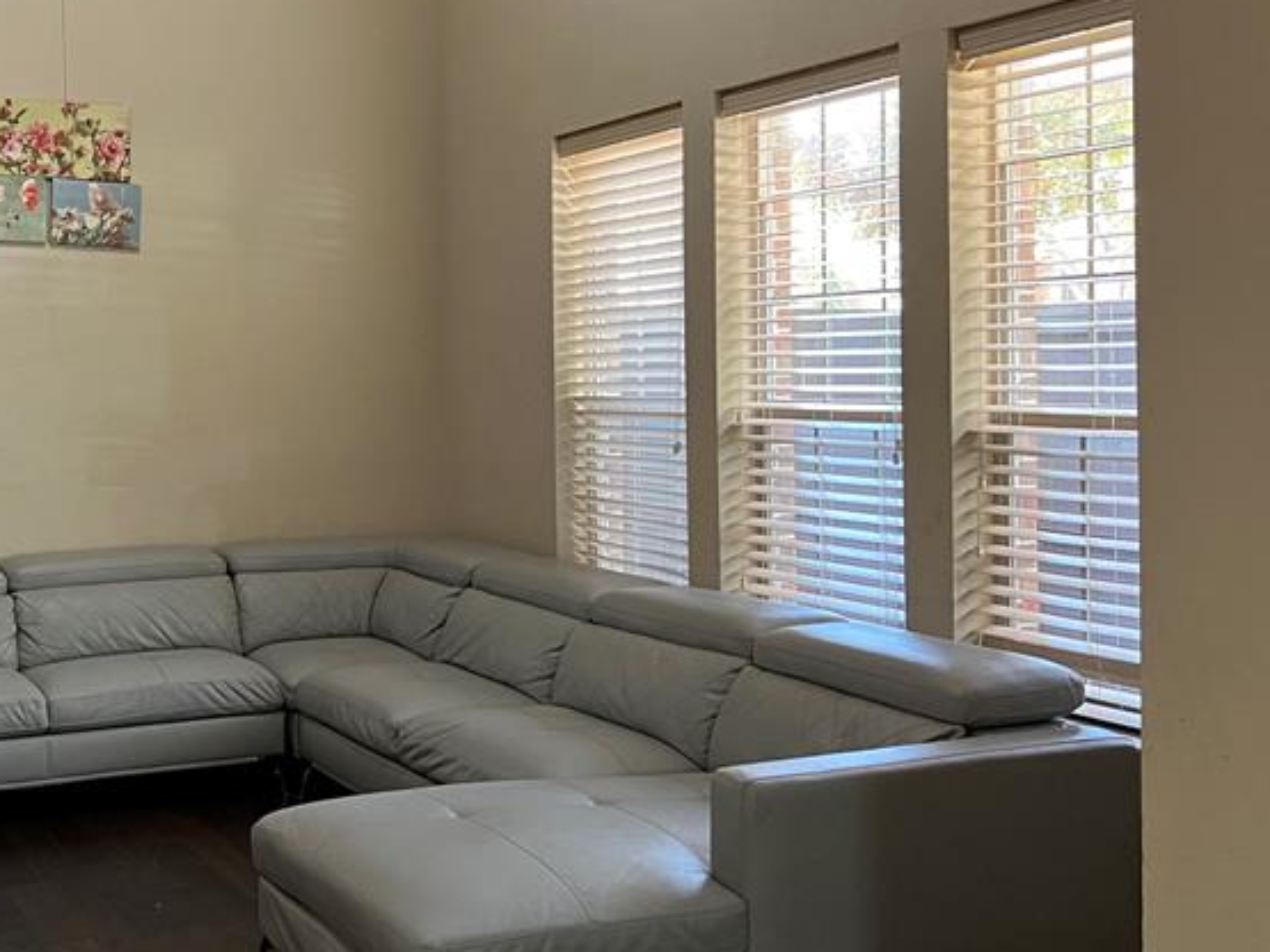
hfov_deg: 38.4
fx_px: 1761
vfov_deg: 30.2
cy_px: 407
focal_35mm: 48
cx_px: 281
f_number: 1.5
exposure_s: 1/60
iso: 320
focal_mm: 5.7
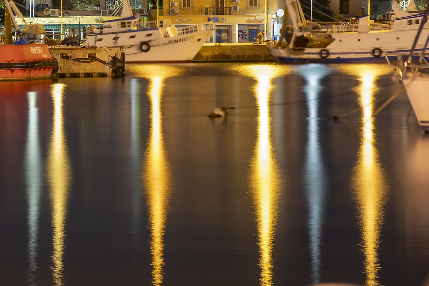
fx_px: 2144
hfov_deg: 11.4
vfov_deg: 7.6
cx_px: 50
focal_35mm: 180
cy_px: 80
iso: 160
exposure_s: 30
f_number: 10
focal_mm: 85
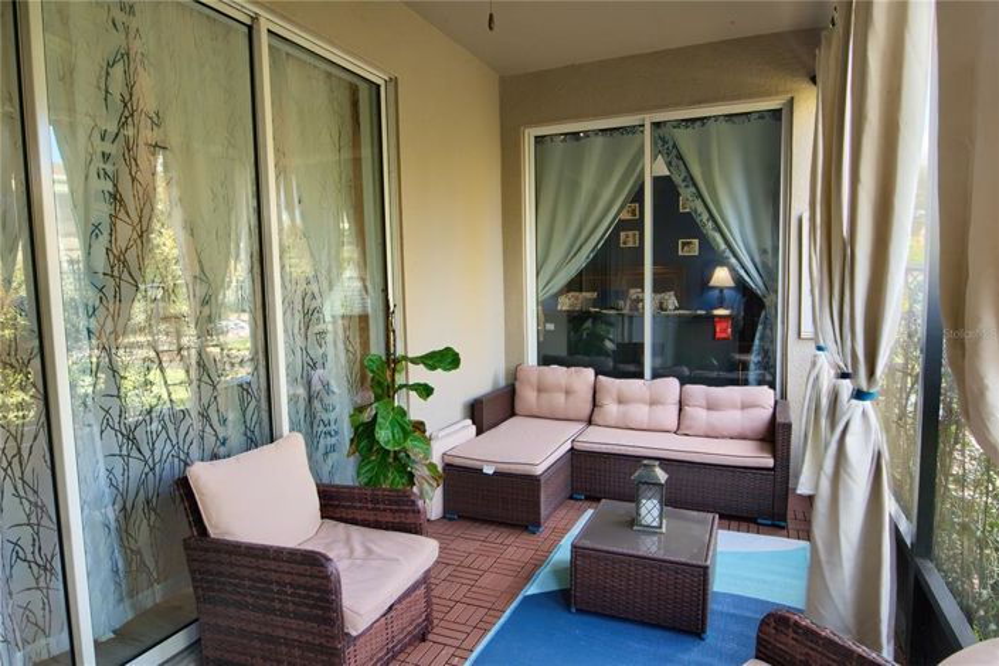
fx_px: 583
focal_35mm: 21
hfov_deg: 81.2
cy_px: 333
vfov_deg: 59.5
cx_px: 500
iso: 800
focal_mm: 14
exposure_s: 1/8
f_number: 6.7
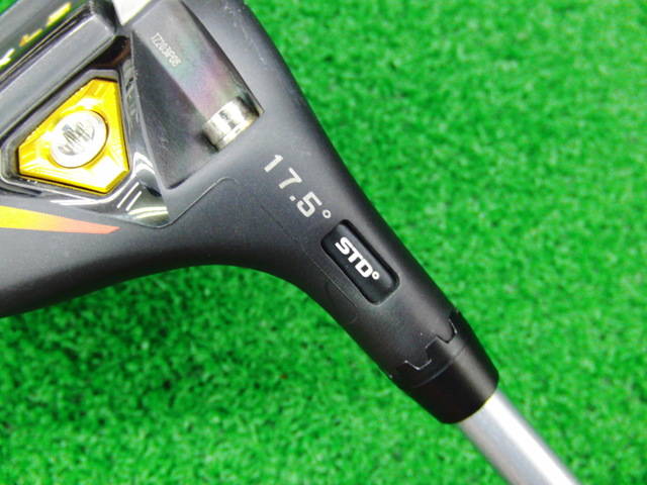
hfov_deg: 50.1
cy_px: 242
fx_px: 692
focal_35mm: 37
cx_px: 324
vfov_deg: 38.7
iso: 400
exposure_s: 1/15
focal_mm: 6.42
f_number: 3.6
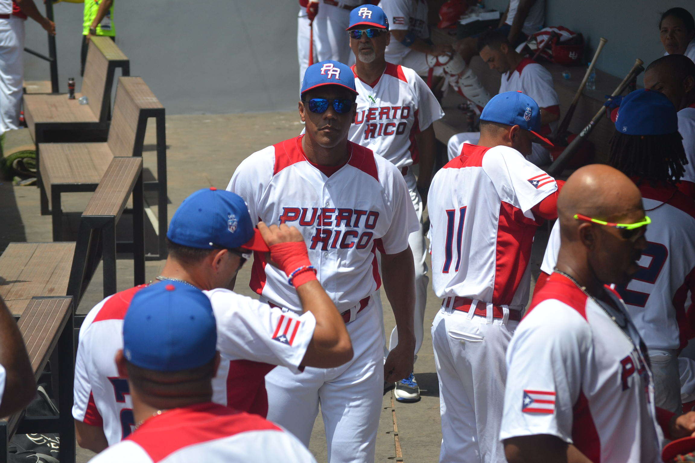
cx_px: 348
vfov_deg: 9.9
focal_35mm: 138
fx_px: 2664
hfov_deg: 14.9
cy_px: 232
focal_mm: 92
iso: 400
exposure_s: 1/2000
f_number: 7.1
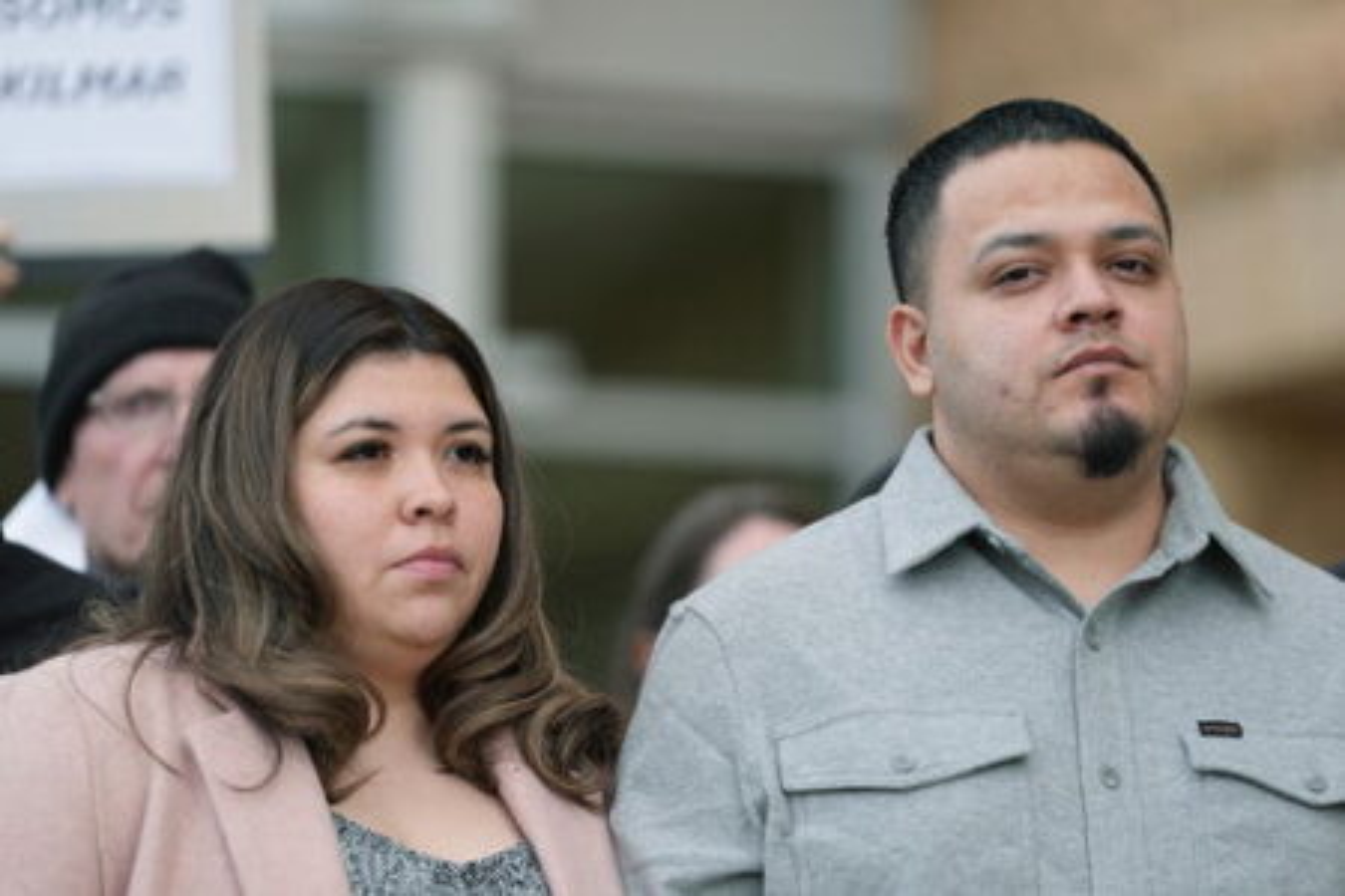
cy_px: 448
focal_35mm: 200
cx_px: 672
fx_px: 7472
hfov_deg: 10.3
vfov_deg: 6.9
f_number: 2.8
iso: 800
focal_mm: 200
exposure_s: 1/2000
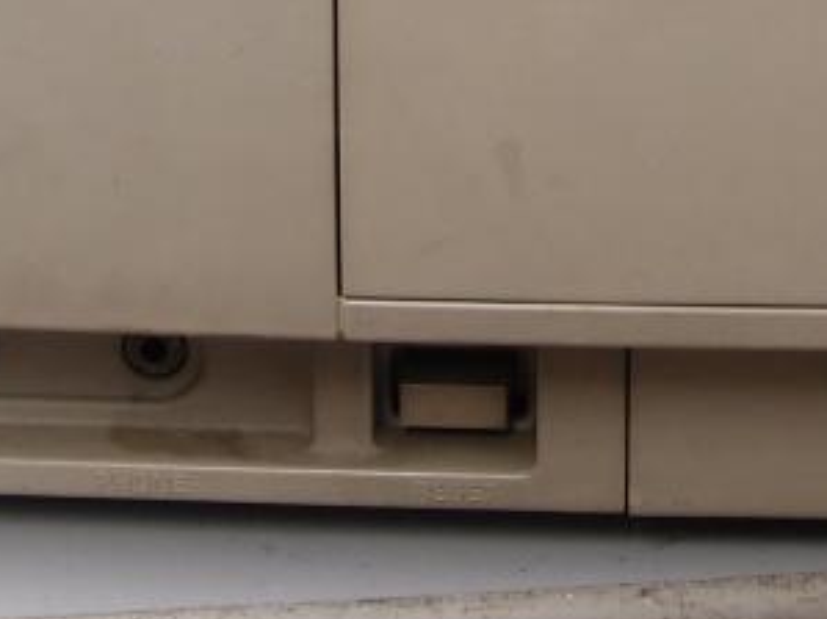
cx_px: 597
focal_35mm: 120
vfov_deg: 11.9
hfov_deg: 16.4
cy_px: -268
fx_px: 2866
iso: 100
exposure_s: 1/60
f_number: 2
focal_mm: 6
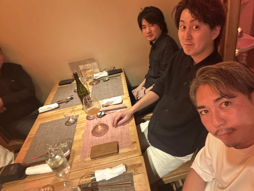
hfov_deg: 73.9
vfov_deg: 58.9
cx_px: 127
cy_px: 96
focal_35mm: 23
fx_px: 169
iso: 500
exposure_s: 1/25
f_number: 1.9
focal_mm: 2.69
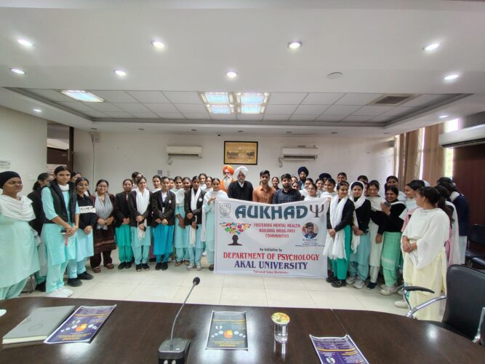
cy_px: 182
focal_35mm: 16
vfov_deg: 78.1
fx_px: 224
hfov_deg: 94.5
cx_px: 242
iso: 363
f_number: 2.2
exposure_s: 1/25
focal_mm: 1.66
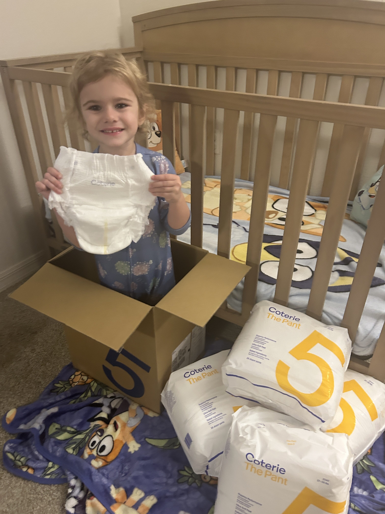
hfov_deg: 53.1
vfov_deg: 67.3
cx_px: 192
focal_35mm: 26
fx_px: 386
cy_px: 257
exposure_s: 1/40
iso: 500
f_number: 1.5
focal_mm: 5.7
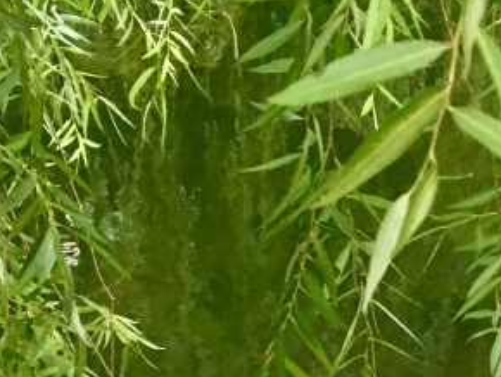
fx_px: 1738
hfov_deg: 16.2
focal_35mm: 120
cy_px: 550
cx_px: 451
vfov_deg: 11.9
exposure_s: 1/17
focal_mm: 4.15
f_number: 2.2
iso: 80
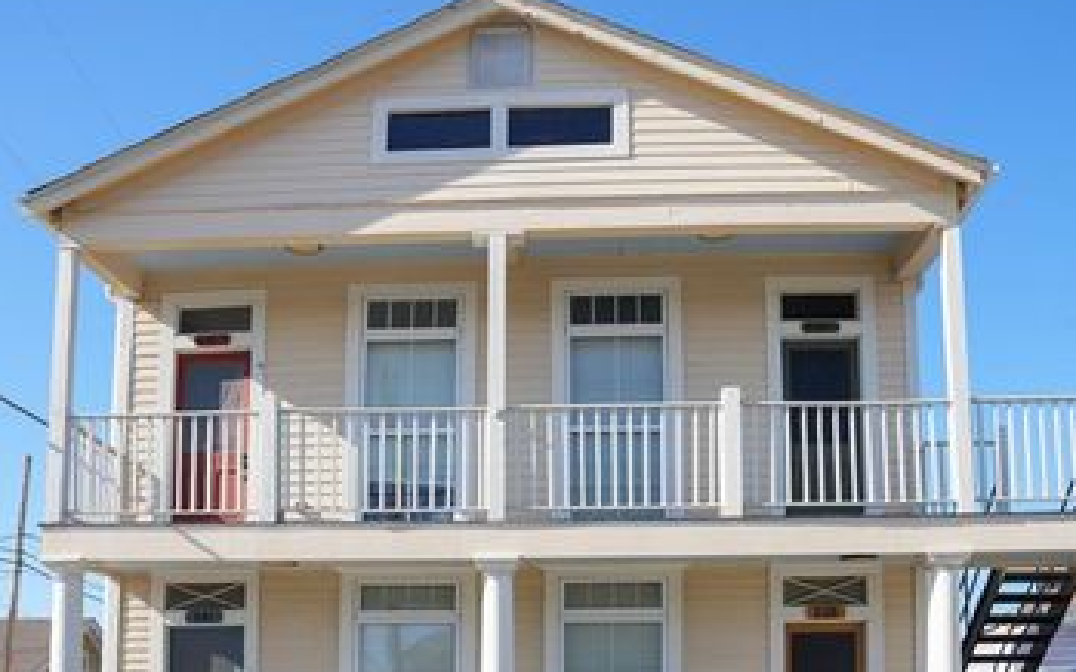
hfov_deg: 55.3
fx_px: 1026
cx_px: 521
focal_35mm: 35
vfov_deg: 35.7
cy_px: 473
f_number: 8
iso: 100
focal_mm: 24
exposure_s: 1/160
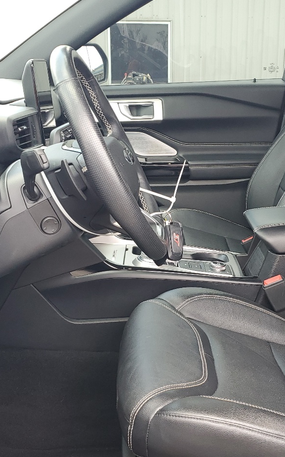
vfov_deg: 42.5
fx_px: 584
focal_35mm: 47
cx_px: 189
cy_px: 267
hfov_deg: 27.3
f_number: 1.5
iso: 52
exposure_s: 1/120
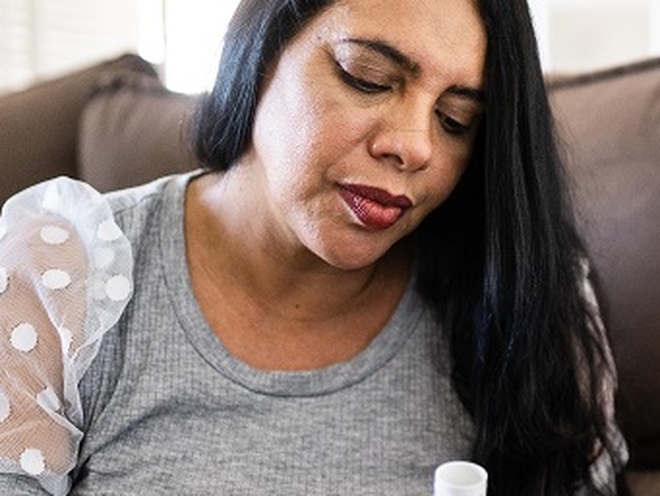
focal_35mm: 79
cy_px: 330
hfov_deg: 24.0
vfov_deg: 18.6
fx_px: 1507
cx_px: 606
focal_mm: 35
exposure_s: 1/2000
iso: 1250
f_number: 1.4
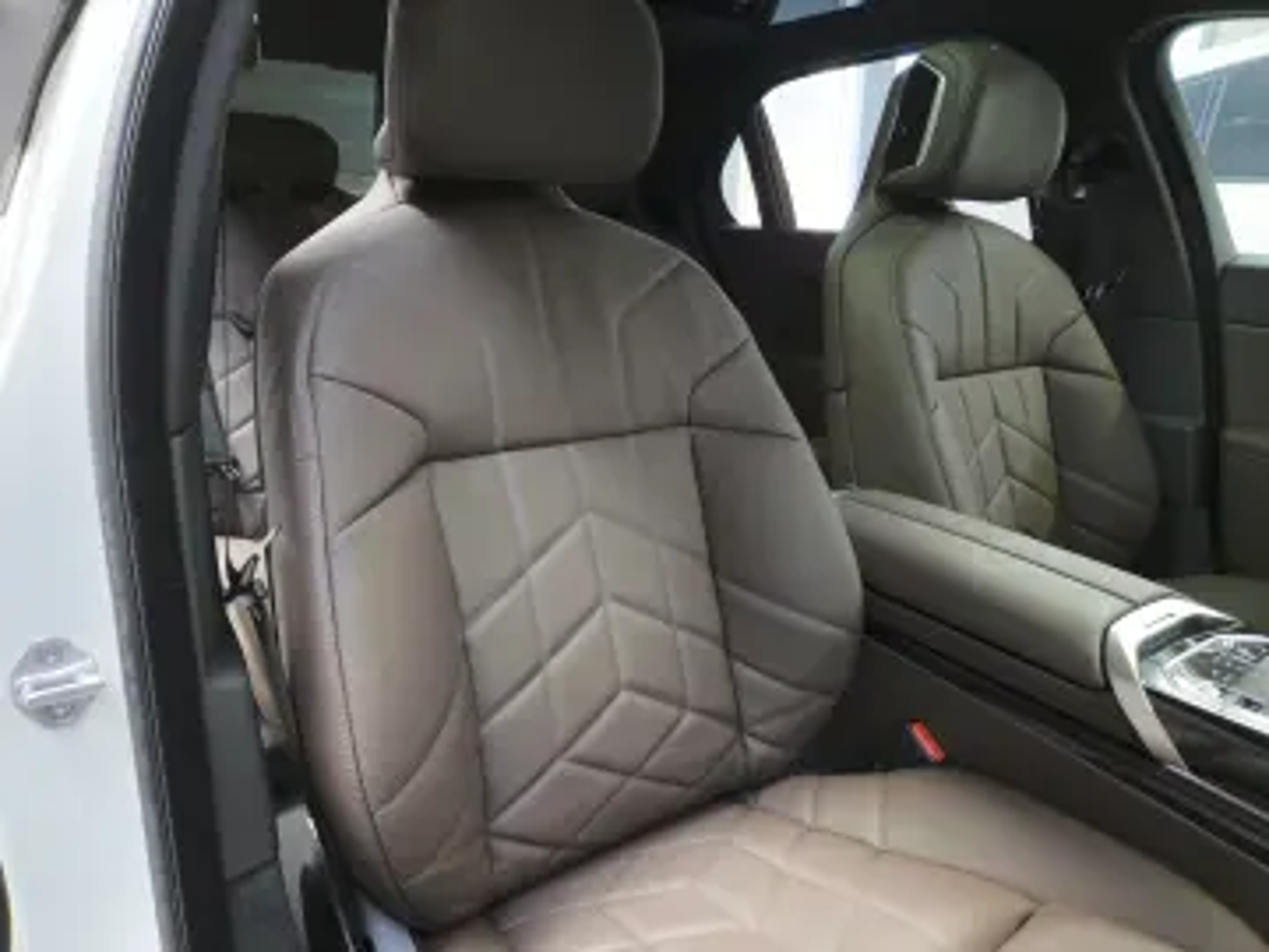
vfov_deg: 58.9
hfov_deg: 73.9
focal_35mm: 23
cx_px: 634
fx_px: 843
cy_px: 476
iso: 500
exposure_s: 1/31
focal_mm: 5.4
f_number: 1.8
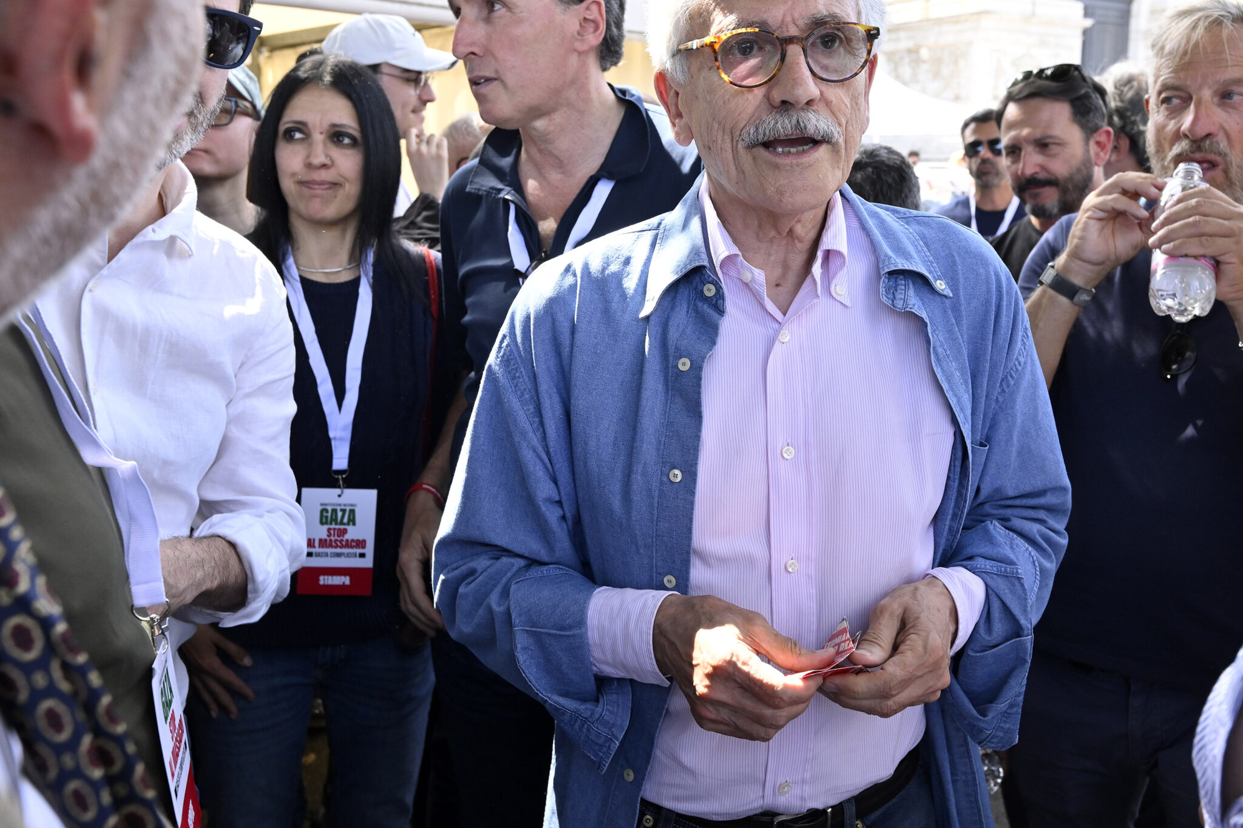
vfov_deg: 43.5
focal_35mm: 30
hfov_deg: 61.5
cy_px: 372
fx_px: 1036
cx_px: 728
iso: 800
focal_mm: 24
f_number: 5.6
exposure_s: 1/320
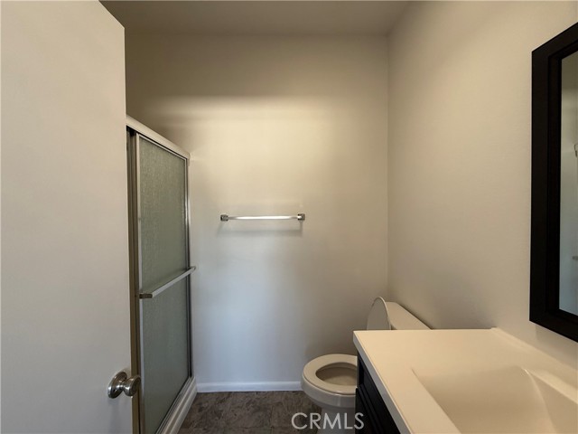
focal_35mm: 14
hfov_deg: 102.1
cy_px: 217
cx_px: 289
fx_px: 234
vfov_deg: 85.7
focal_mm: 2.22
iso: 160
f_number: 2.2
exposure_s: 1/99
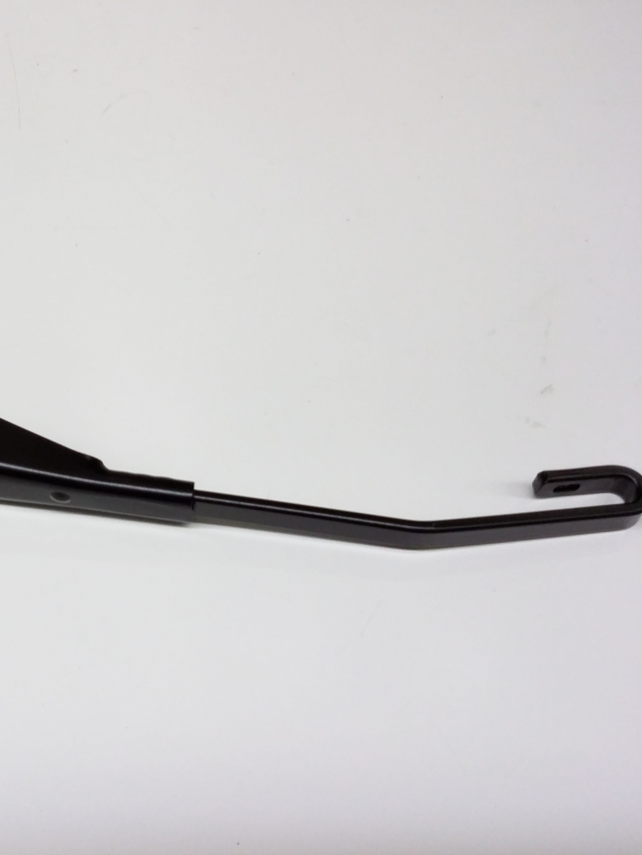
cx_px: 89
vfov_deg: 43.8
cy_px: 425
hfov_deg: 32.3
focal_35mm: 43
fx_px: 1063
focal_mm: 3.4
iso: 160
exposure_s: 1/24
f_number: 2.4
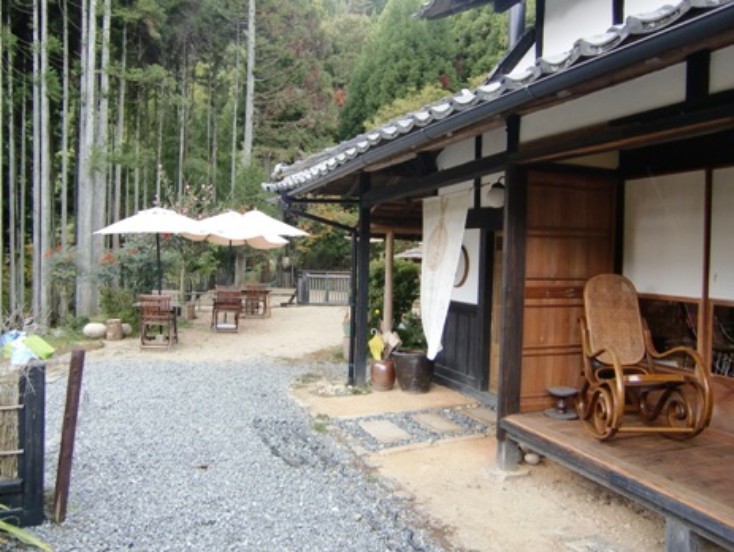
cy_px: 273
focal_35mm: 29
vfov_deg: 48.3
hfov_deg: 61.6
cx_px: 371
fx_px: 615
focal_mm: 4.9
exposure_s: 1/60
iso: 100
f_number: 2.6
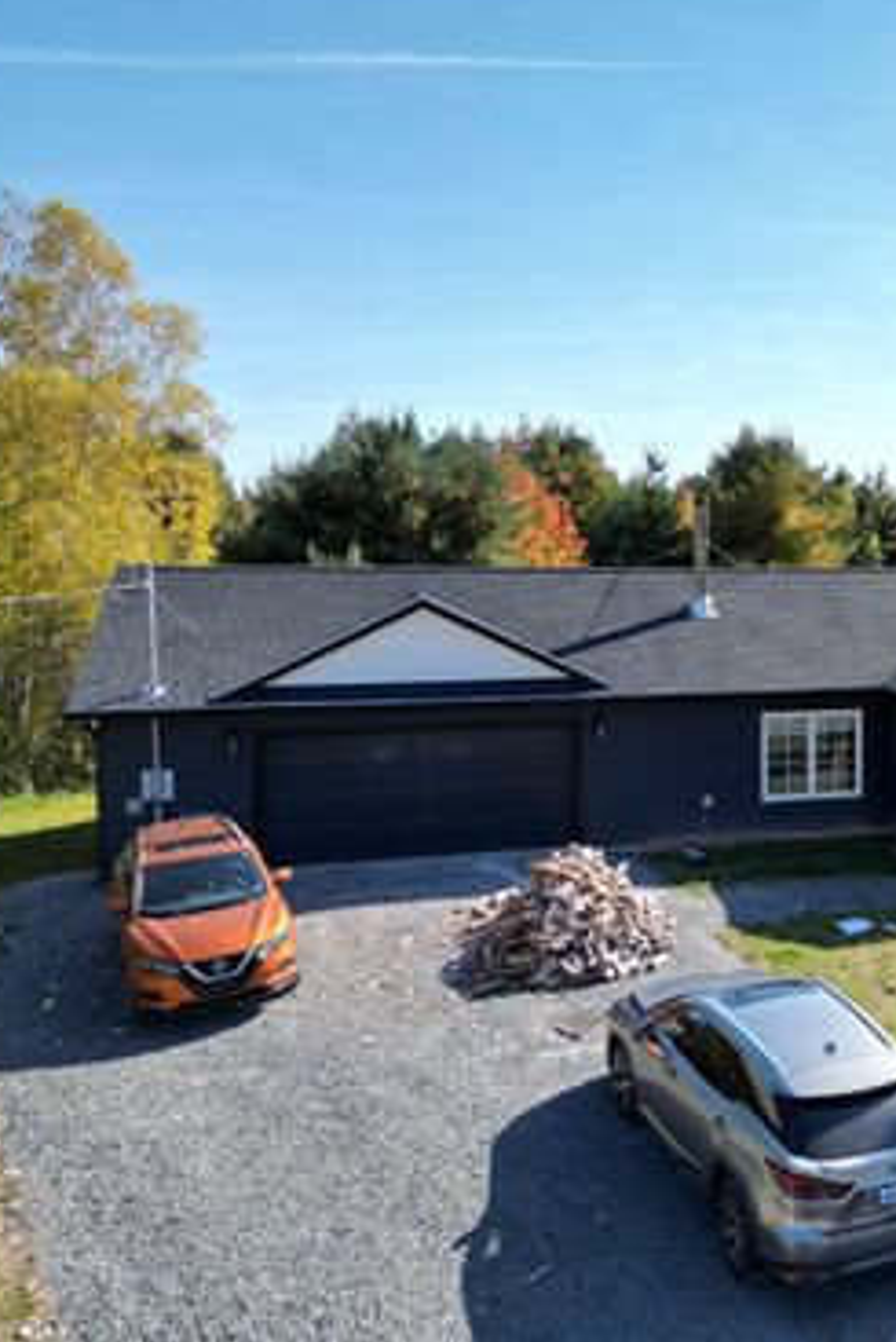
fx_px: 1268
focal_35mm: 34
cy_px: 660
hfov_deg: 36.6
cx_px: 801
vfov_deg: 55.8
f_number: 1.7
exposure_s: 1/2500
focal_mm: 6.72
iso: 110
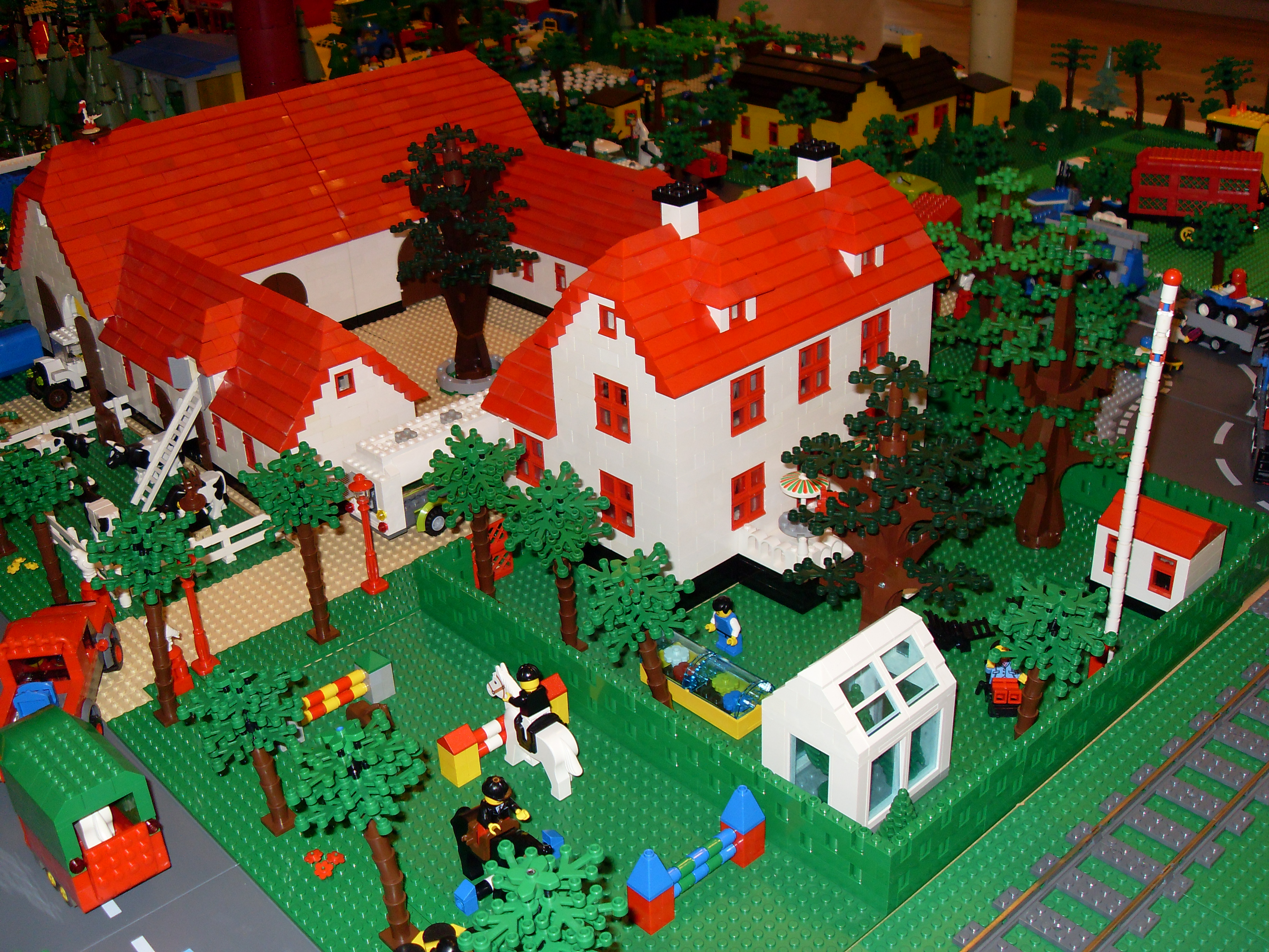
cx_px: 634
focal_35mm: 37
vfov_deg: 38.7
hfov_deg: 50.1
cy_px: 476
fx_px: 1356
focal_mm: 6.3
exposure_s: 1/45
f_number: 2.8
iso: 100
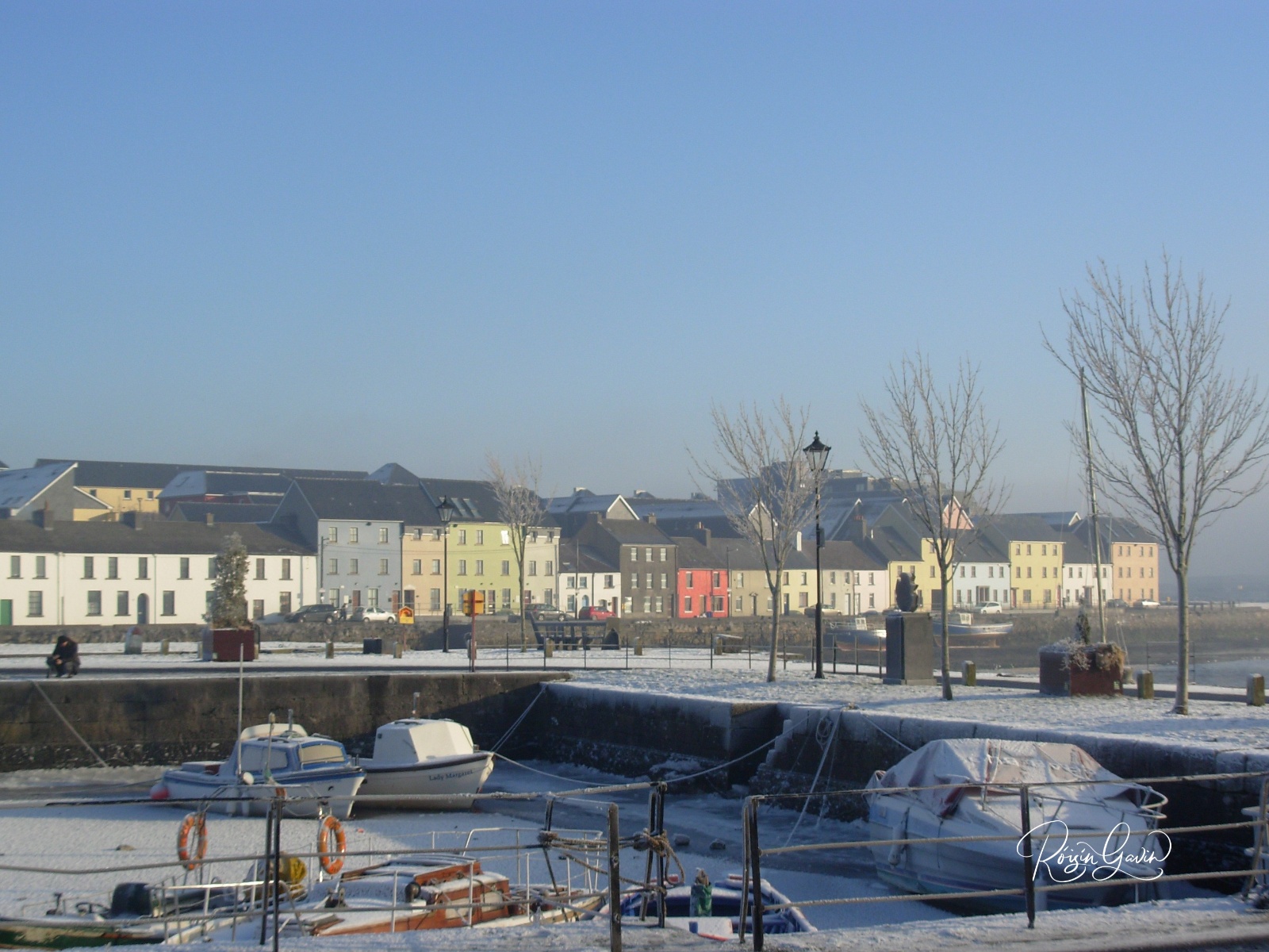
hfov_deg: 30.3
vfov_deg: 22.9
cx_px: 634
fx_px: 2346
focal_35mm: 64
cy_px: 476
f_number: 3.4
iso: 50
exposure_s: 1/886
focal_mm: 10.5
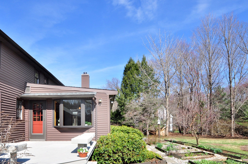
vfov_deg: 55.3
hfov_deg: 77.6
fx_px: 151
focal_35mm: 22
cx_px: 97
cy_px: 115
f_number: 9
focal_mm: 10
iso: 200
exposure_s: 1/200
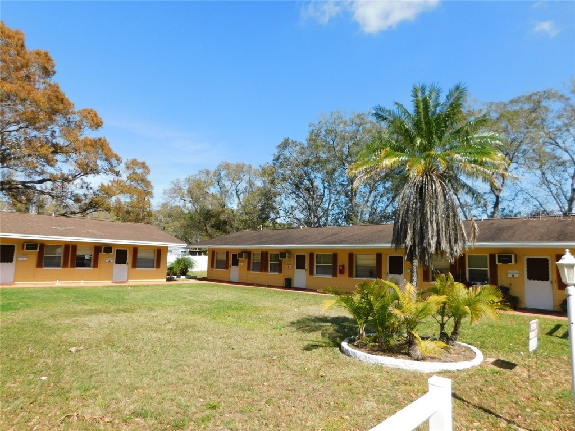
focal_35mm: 23
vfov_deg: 58.9
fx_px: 382
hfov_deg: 73.9
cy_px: 216
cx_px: 288
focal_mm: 4
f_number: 3
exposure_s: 1/1250
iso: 125
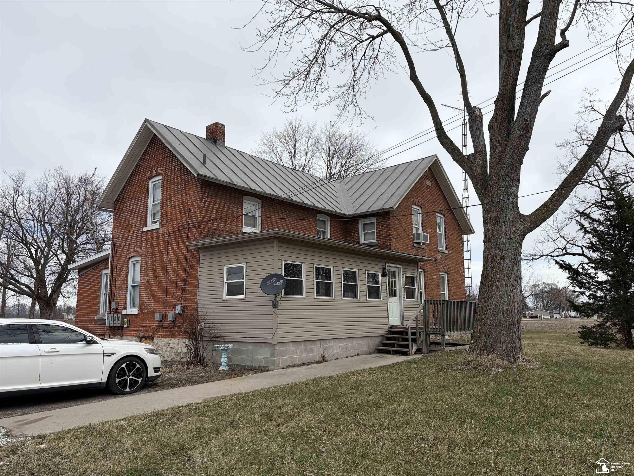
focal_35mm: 26
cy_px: 238
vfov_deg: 53.1
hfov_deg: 67.3
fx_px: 476
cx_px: 317
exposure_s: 1/3279
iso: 50
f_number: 1.6
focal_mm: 5.96
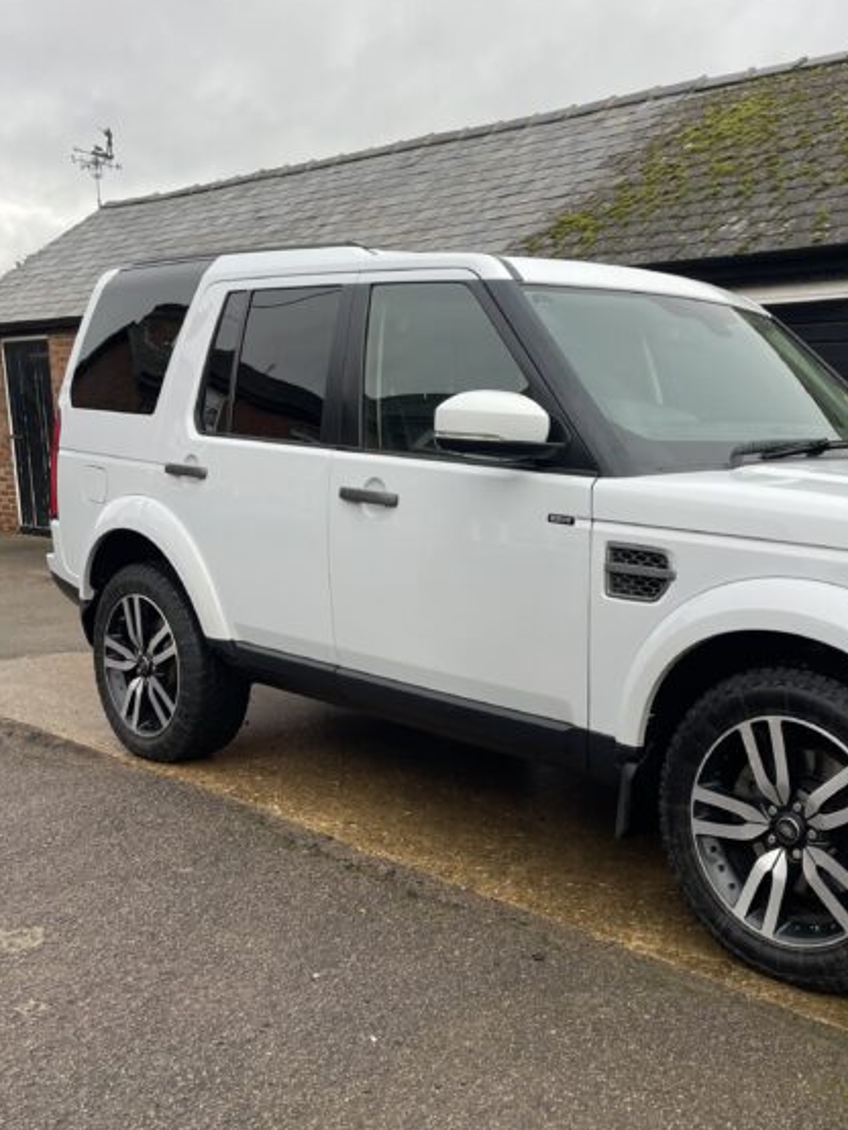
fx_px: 1306
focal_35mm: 40
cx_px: 548
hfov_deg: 35.7
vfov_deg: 46.7
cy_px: 644
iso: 32
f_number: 1.6
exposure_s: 1/125
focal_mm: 4.2
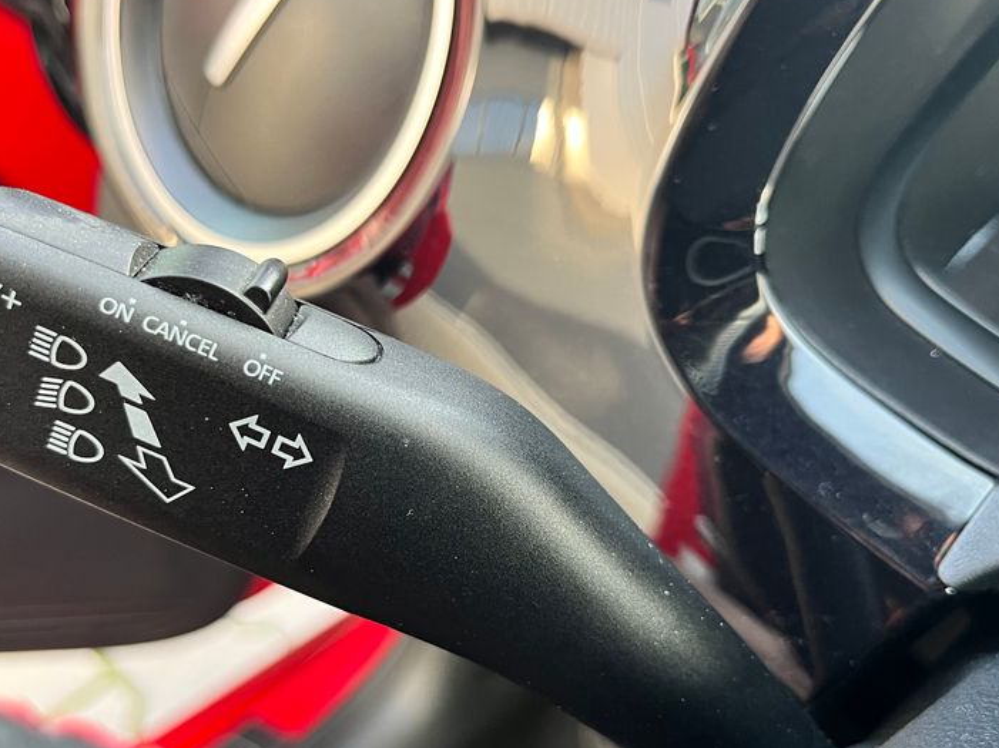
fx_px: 1096
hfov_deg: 48.9
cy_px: 436
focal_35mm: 38
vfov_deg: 37.6
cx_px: 450
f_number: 1.6
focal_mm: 5.1
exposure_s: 1/60
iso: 200
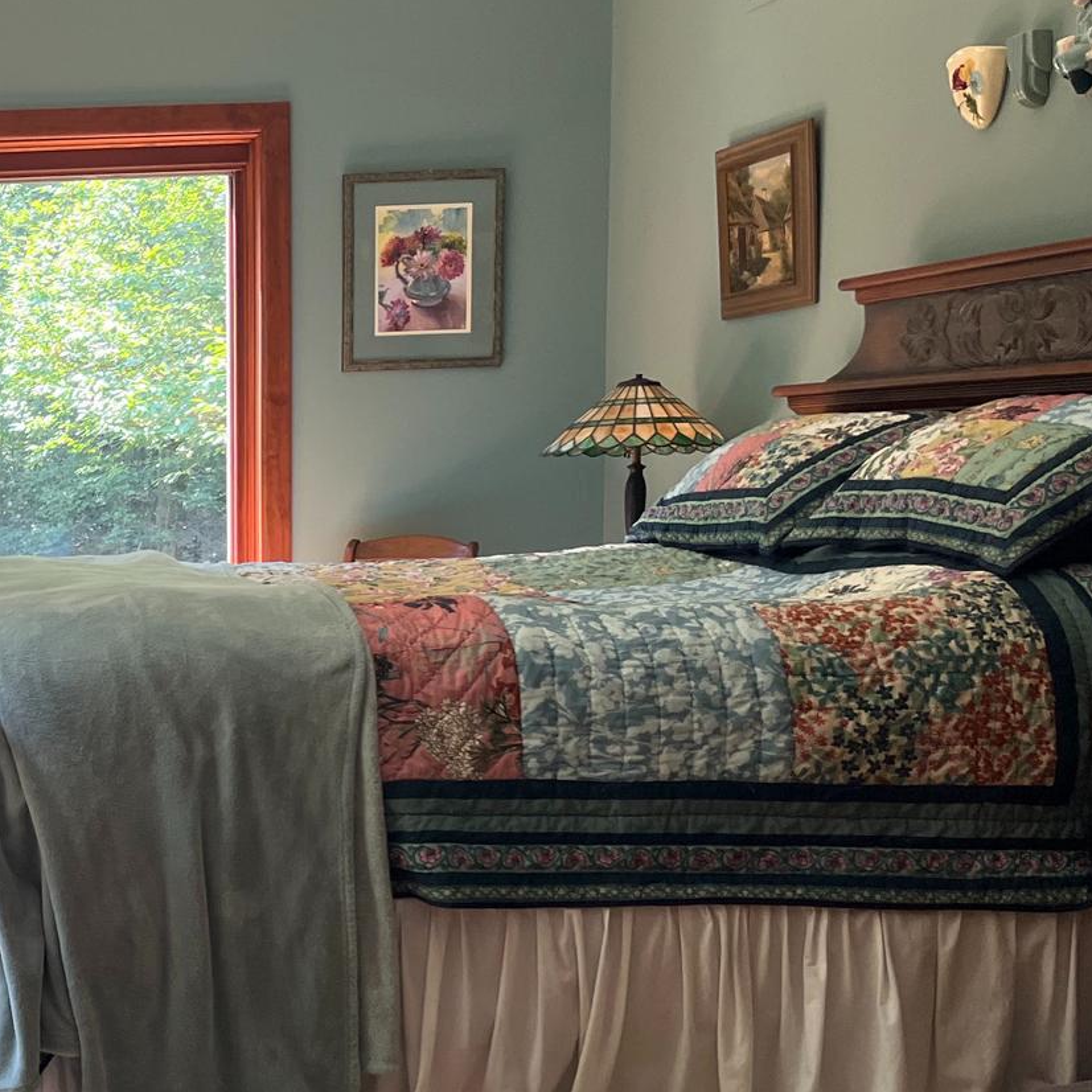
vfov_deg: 29.9
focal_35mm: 57
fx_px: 2034
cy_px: 713
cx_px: -193
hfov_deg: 26.9
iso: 125
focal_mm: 5.1
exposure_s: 1/121
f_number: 1.6
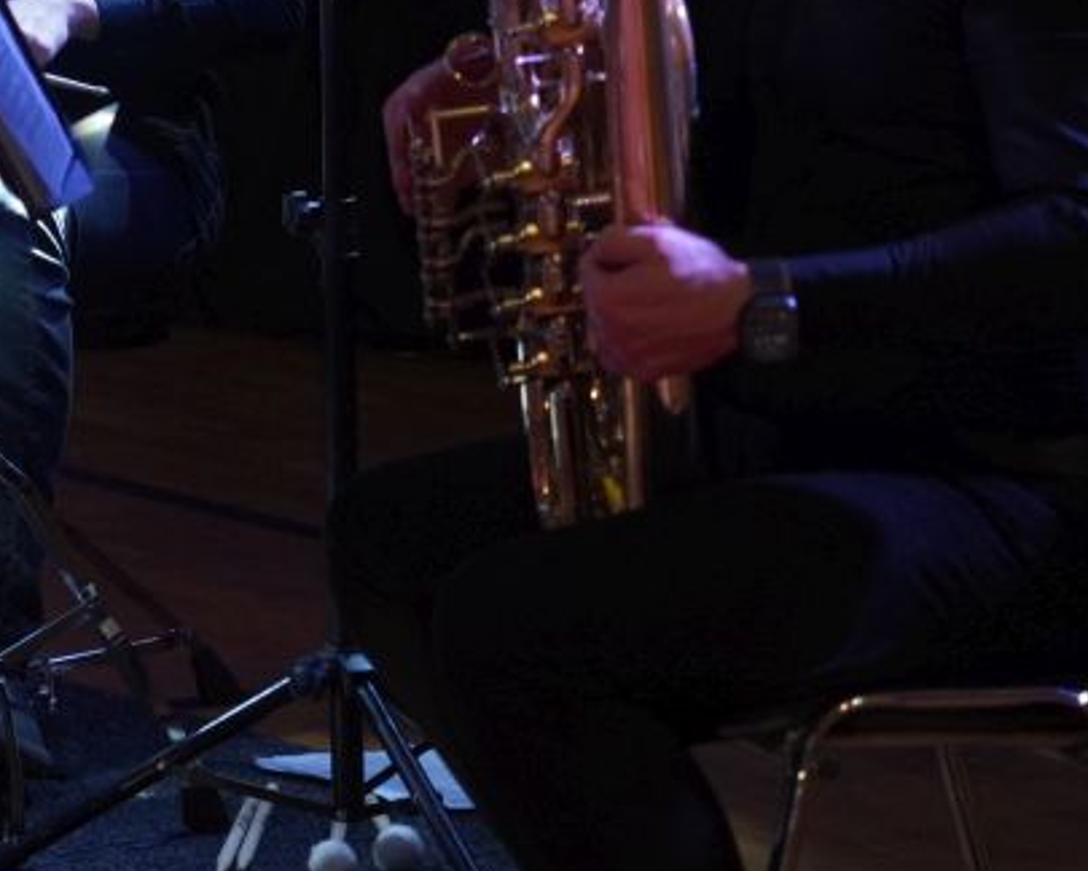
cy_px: -148
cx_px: -259
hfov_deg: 7.4
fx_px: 8308
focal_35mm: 258
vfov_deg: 6.0
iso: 1000
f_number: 2.8
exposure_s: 1/80
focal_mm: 50
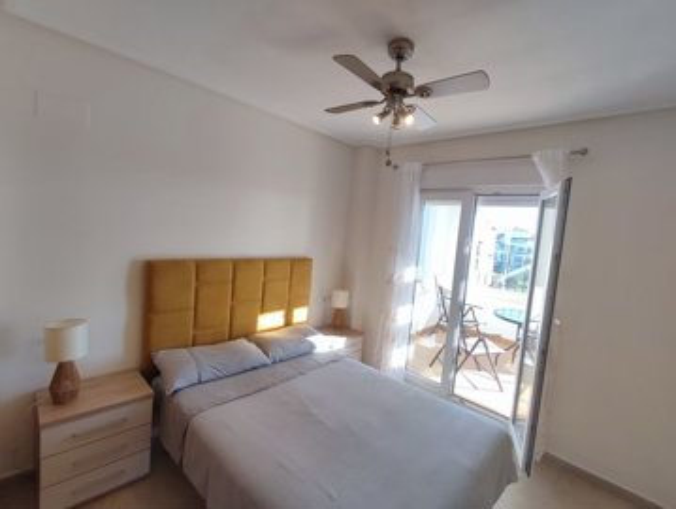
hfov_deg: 94.4
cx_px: 338
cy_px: 254
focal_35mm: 16
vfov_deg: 78.2
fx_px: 313
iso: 50
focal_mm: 1.65
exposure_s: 1/231
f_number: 2.2
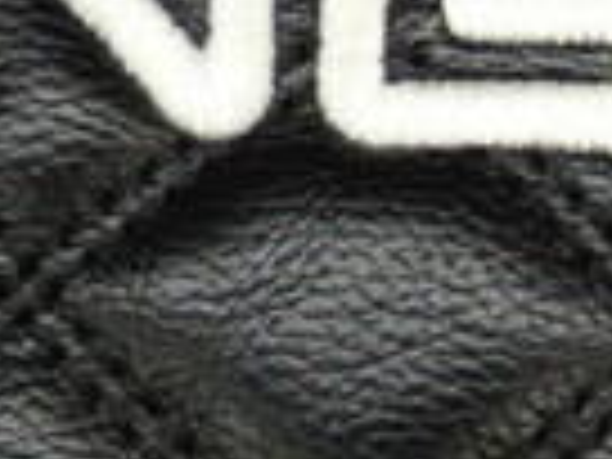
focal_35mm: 174
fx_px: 3076
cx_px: 54
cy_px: 32
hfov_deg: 11.3
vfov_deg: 8.5
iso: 400
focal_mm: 6.42
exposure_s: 1/50
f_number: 3.6
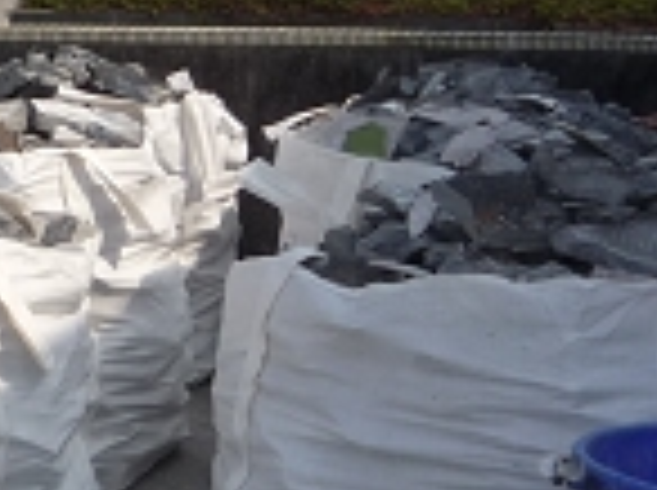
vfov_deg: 12.9
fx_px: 2141
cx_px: -176
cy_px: 454
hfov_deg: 16.6
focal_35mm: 113
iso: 100
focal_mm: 5.2
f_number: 5
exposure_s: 1/400
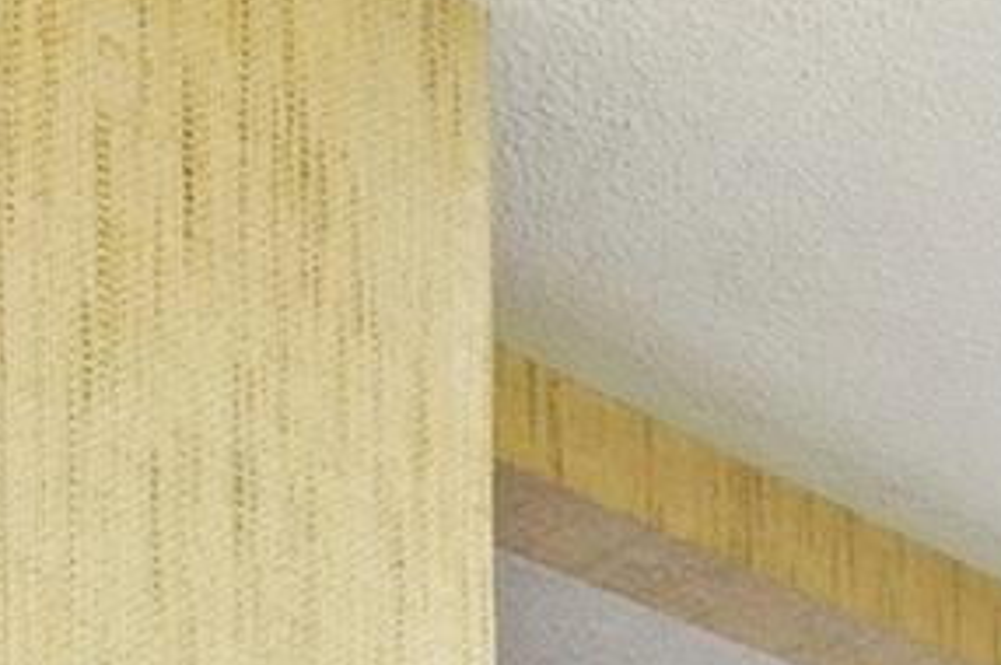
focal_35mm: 84
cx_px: 1498
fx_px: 2333
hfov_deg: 20.7
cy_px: 1670
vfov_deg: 12.3
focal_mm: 15
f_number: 8
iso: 400
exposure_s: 1/3.33
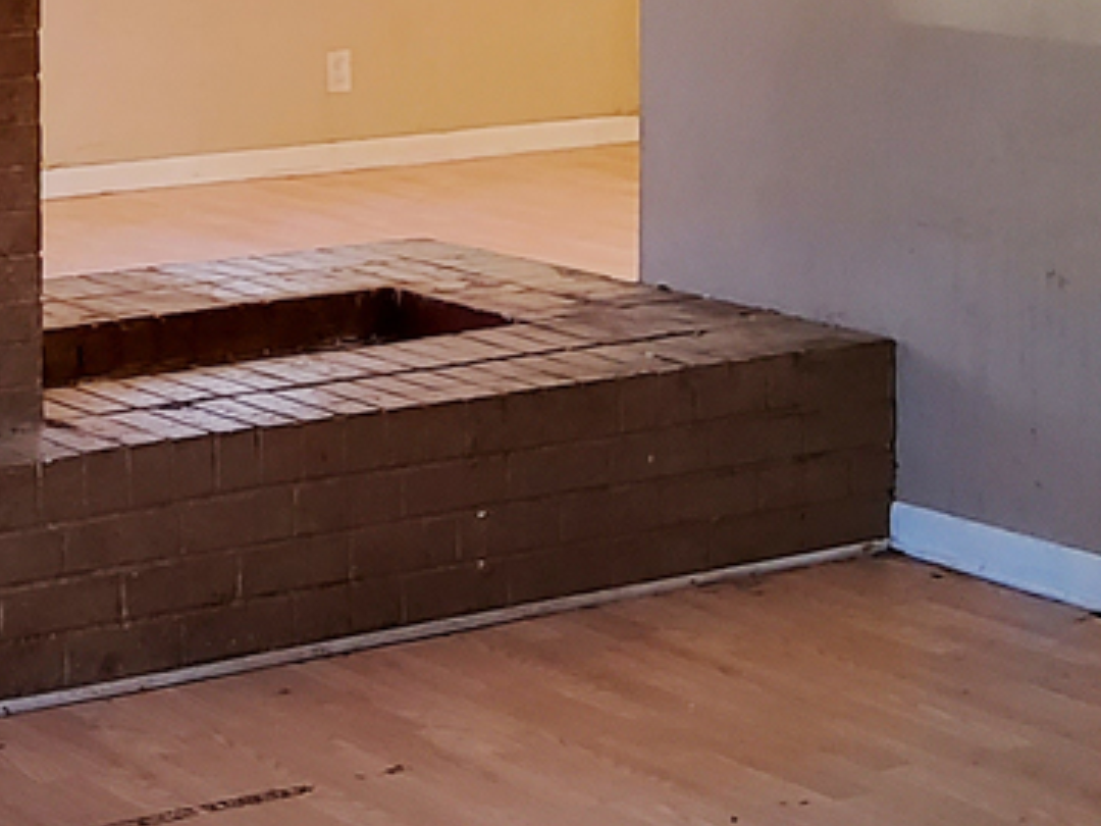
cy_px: -70
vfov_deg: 13.9
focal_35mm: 104
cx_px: -89
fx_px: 3308
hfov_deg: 18.2
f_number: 2
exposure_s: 1/120
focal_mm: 3.08
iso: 200
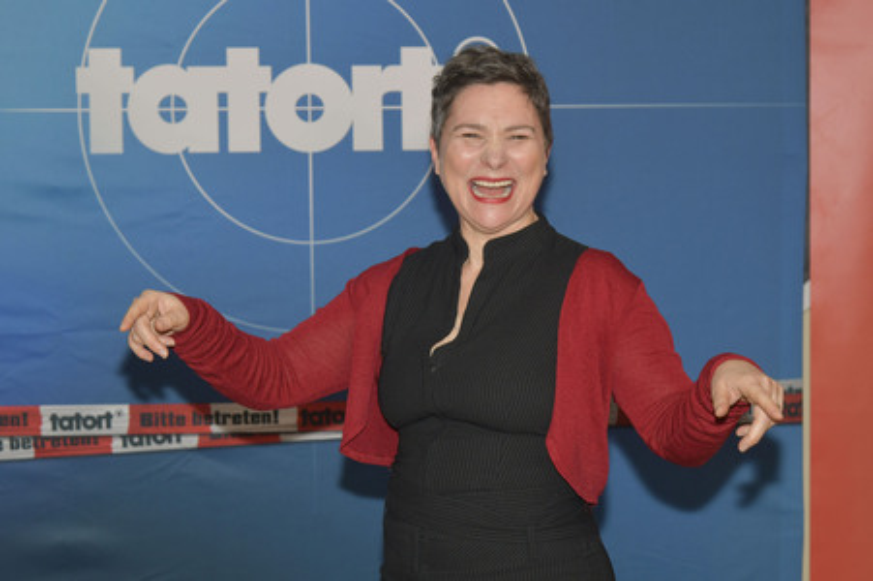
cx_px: 436
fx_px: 1817
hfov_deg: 27.0
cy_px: 290
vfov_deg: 18.2
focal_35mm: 75
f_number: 5.6
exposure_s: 1/200
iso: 640
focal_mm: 75
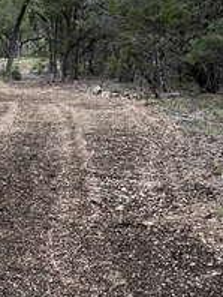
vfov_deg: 23.2
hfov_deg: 16.7
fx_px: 720
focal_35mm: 84
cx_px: -58
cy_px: 183
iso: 50
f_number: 1.5
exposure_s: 1/733
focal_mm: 5.7
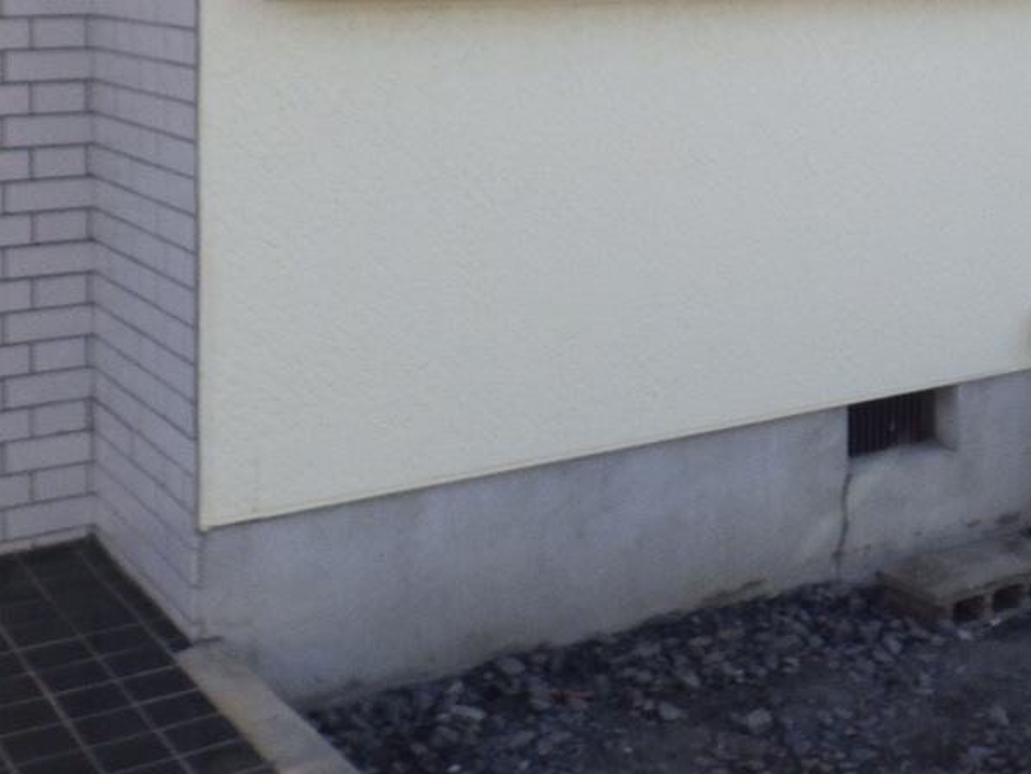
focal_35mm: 60
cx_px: 801
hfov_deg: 31.5
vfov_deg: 23.3
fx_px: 1787
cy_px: -28
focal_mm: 5
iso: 125
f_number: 4.2
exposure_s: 1/250
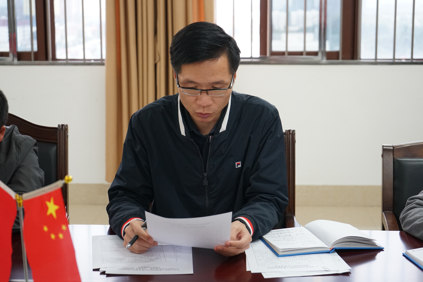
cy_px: 141
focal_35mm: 66
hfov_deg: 30.5
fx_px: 775
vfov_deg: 20.6
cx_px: 212
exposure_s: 1/80
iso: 1600
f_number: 5.6
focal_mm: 66
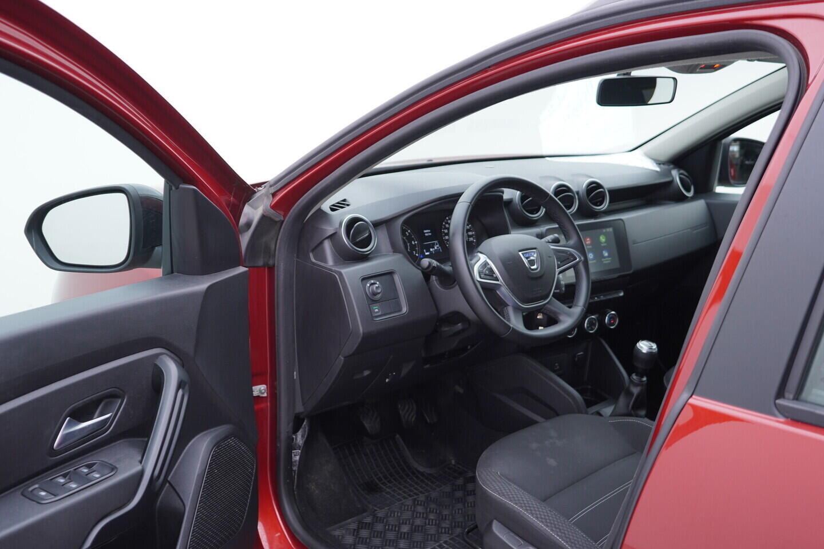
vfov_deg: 36.9
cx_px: 412
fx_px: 824
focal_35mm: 36
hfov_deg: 53.1
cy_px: 274
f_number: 2.8
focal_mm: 24
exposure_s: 1/40
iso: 125
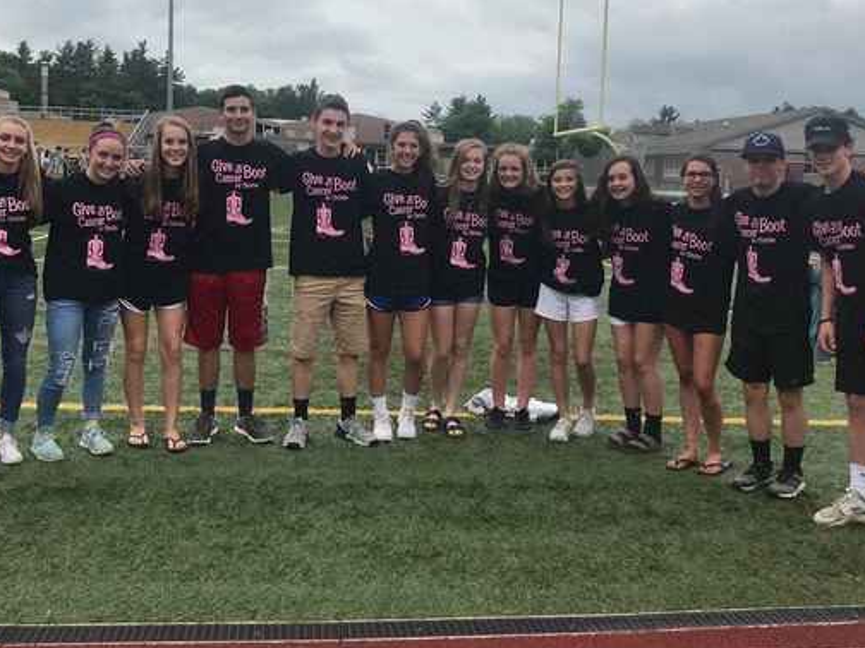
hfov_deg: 46.8
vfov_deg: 35.9
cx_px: 405
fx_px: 1000
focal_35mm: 40
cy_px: 266
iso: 20
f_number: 1.8
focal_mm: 3.99
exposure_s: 1/2227
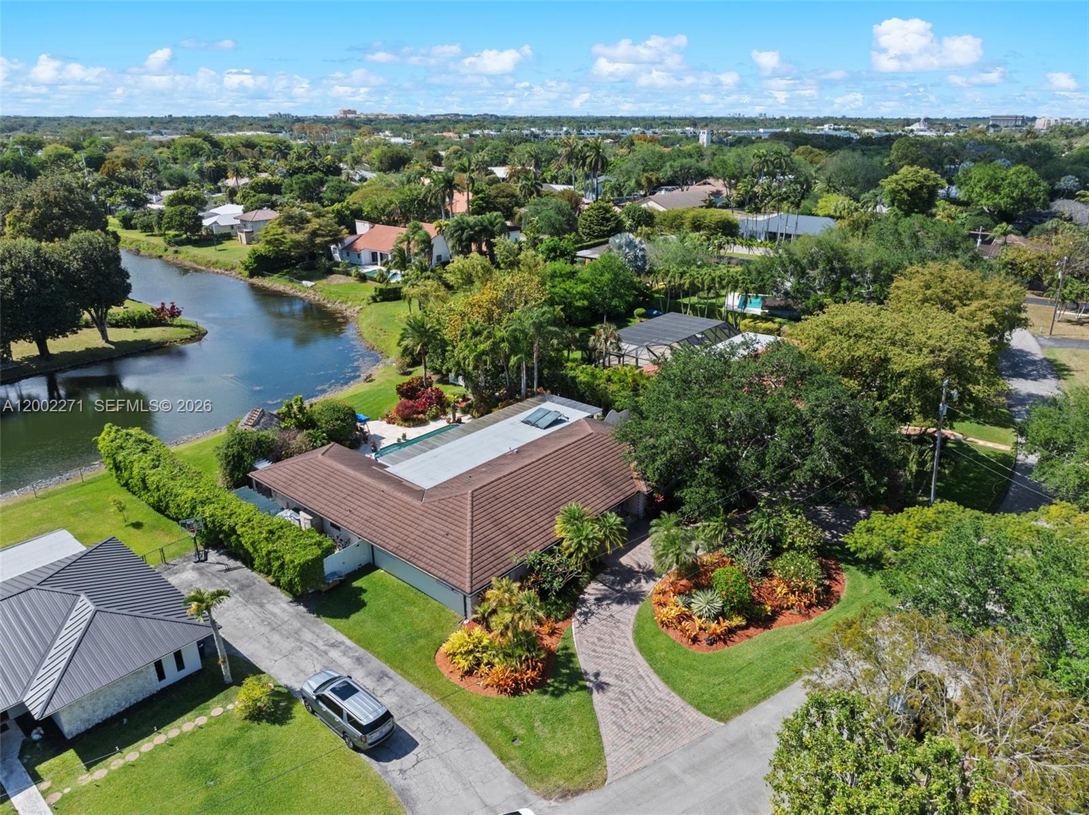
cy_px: 408
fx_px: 754
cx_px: 544
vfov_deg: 56.7
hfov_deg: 71.6
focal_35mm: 24
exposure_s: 1/800
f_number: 2.8
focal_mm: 12.29
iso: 130
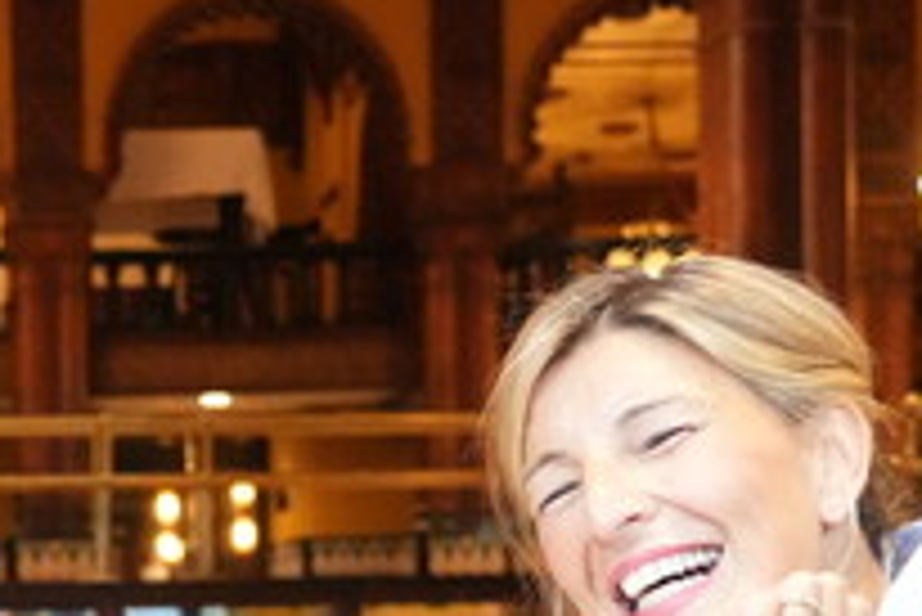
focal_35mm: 106
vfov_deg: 12.6
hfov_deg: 18.7
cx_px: -31
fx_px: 2717
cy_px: 791
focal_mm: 30
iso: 12800
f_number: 4
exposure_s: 1/500
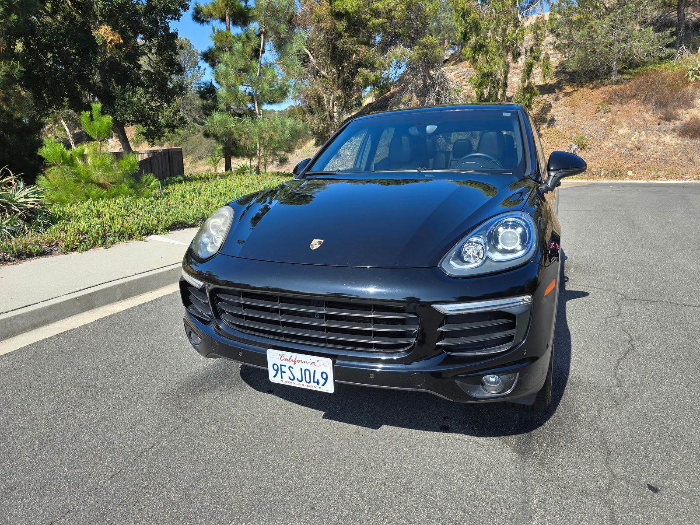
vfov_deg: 58.9
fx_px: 465
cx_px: 350
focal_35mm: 23
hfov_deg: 73.9
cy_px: 262
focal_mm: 6.3
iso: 12
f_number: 1.7
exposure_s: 1/407
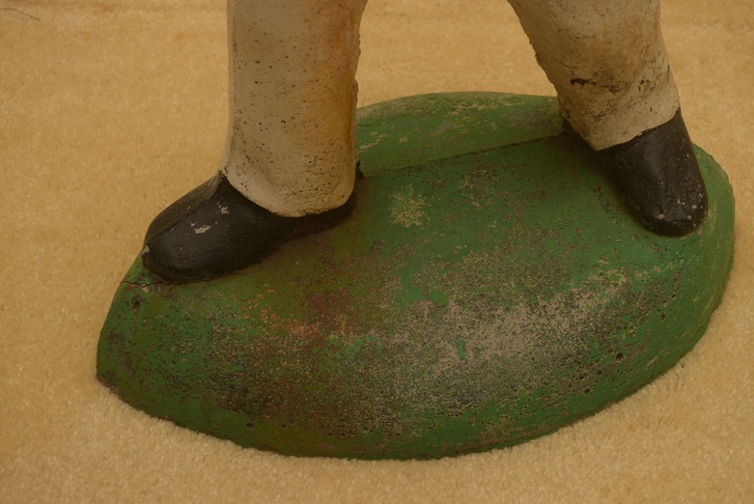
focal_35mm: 63
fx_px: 1320
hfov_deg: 31.9
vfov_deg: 21.6
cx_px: 377
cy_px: 252
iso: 160
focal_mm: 42
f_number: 7.1
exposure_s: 1/125
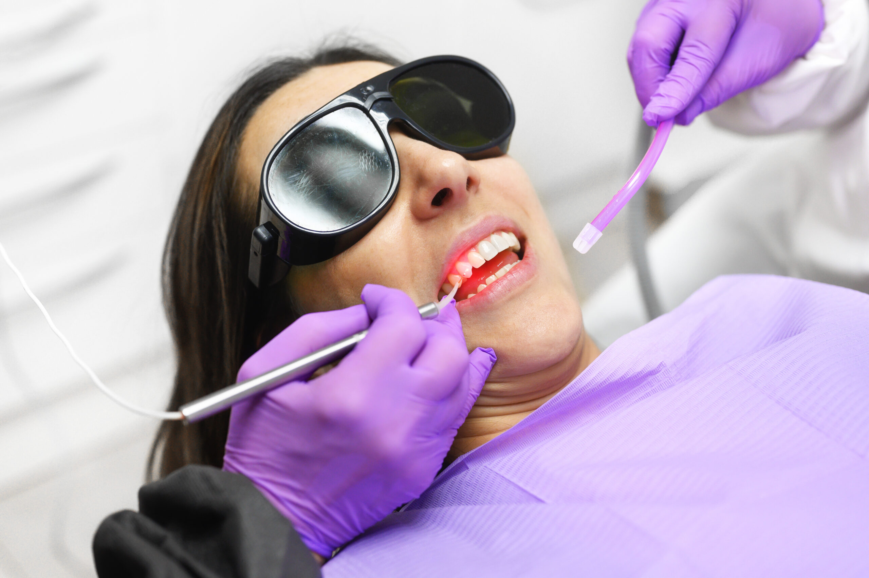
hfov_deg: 39.6
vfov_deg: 27.0
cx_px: 434
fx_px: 1206
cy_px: 289
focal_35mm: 50
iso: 800
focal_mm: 50
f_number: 2.8
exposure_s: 1/500
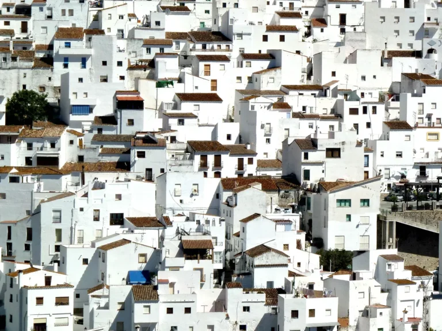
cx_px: 221
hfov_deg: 16.1
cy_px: 166
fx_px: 1558
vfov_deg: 12.1
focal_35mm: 122
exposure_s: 1/500
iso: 80
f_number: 8
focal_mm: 21.6
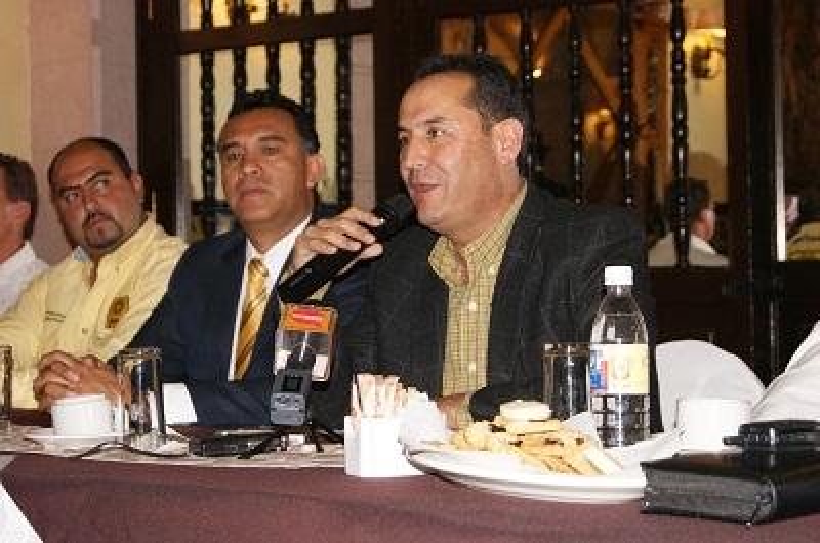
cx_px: 410
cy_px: 272
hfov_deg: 24.7
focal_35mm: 82
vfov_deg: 16.5
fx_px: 1875
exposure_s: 1/80
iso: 400
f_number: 5.6
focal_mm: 55
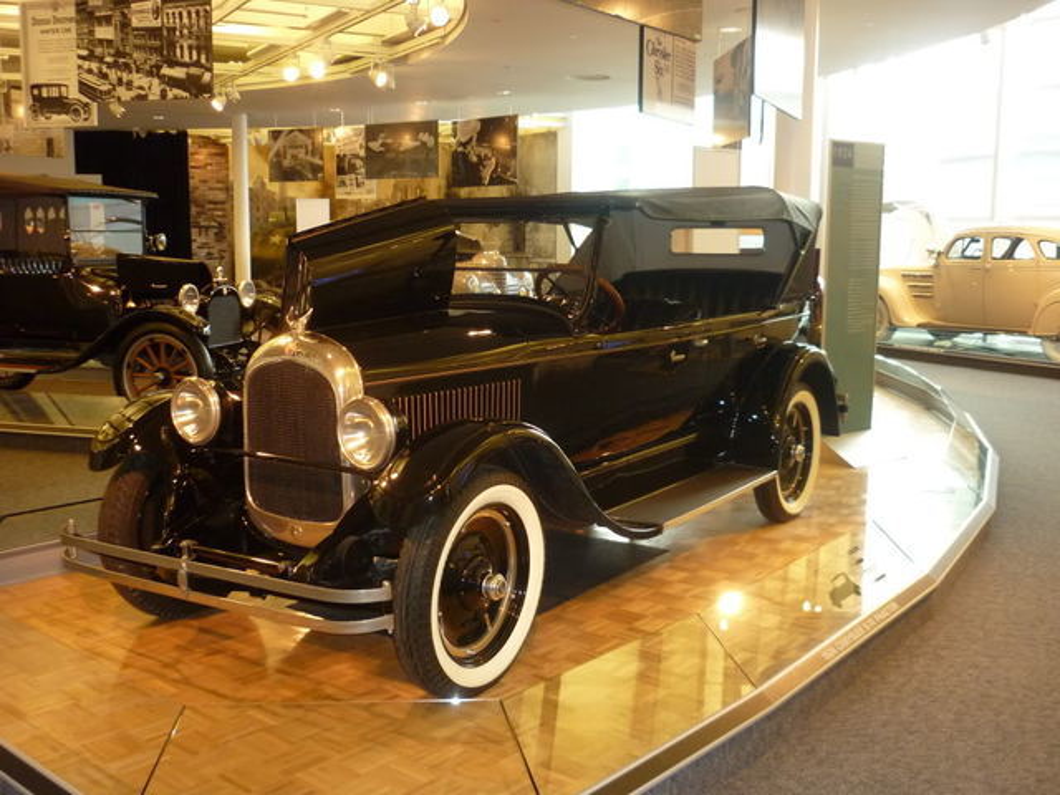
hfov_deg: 51.4
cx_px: 530
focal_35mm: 36
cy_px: 398
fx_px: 1102
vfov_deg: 39.7
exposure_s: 1/30
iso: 320
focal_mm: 5.9
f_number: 2.9
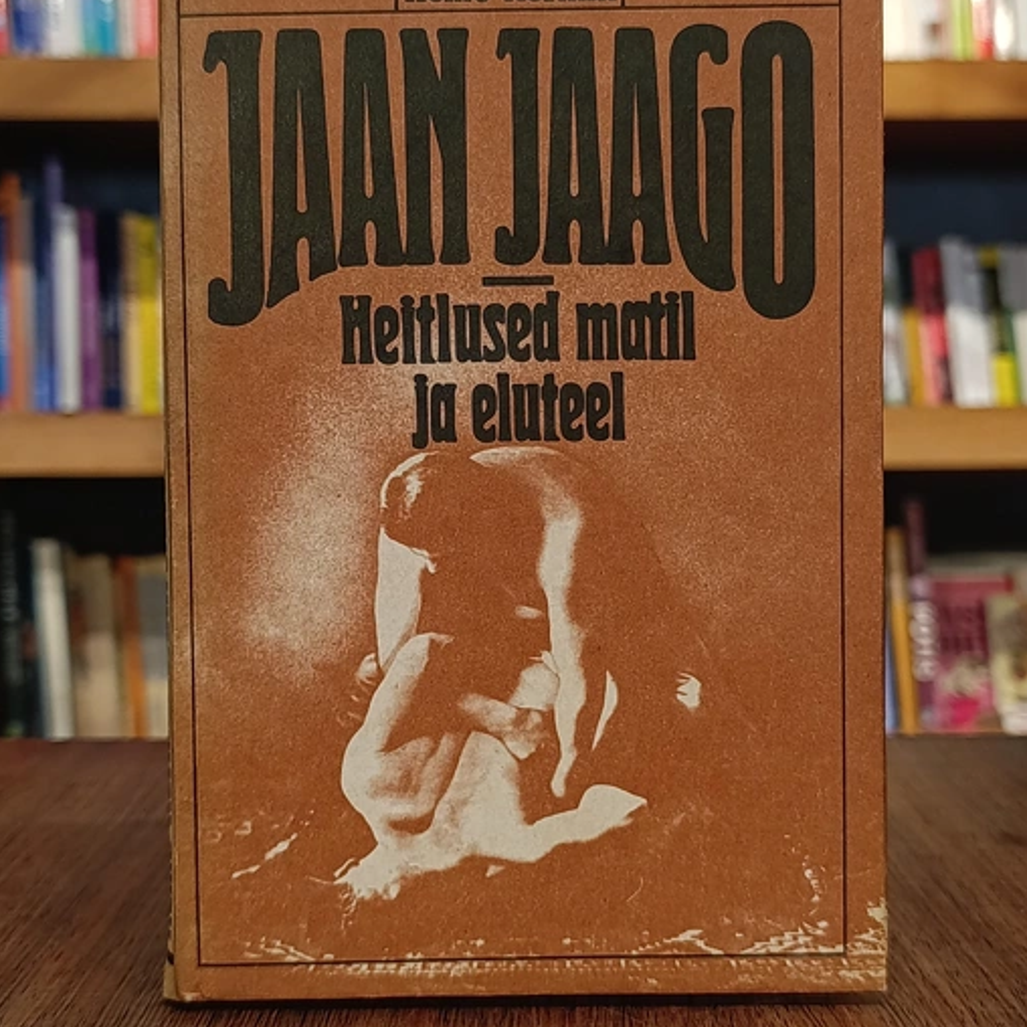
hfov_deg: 33.4
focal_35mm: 51
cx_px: 512
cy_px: 486
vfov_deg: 33.4
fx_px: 1712
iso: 459
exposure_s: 1/100
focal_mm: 6.11
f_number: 1.65
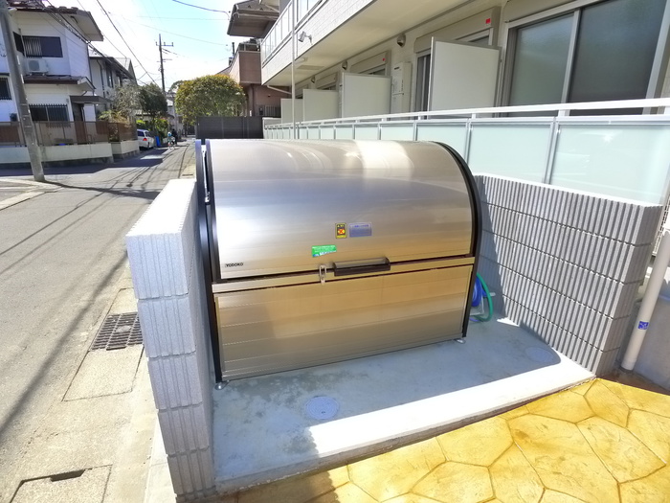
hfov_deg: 71.6
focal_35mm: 24
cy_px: 252
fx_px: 465
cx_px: 335
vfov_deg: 56.8
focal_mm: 5.1
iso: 400
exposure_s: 1/500
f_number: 4
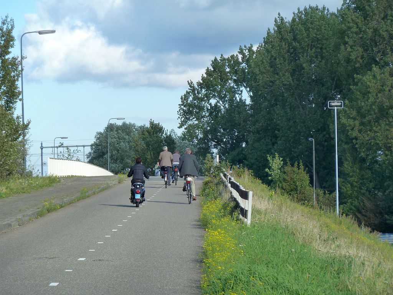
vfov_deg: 8.2
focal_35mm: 182
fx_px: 2066
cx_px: 196
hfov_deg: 10.9
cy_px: 148
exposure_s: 1/250
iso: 125
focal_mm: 29.9
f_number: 4.5
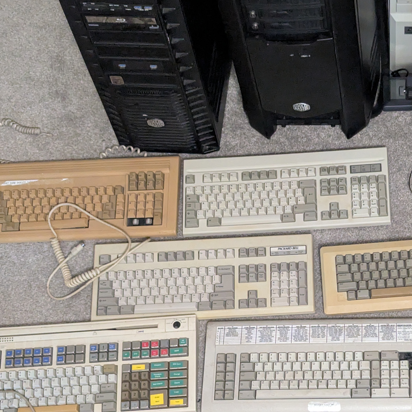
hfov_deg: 21.6
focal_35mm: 79
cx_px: 342
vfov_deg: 21.9
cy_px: 266
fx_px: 1064
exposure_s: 1/60
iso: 2043
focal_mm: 6.81
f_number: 1.85
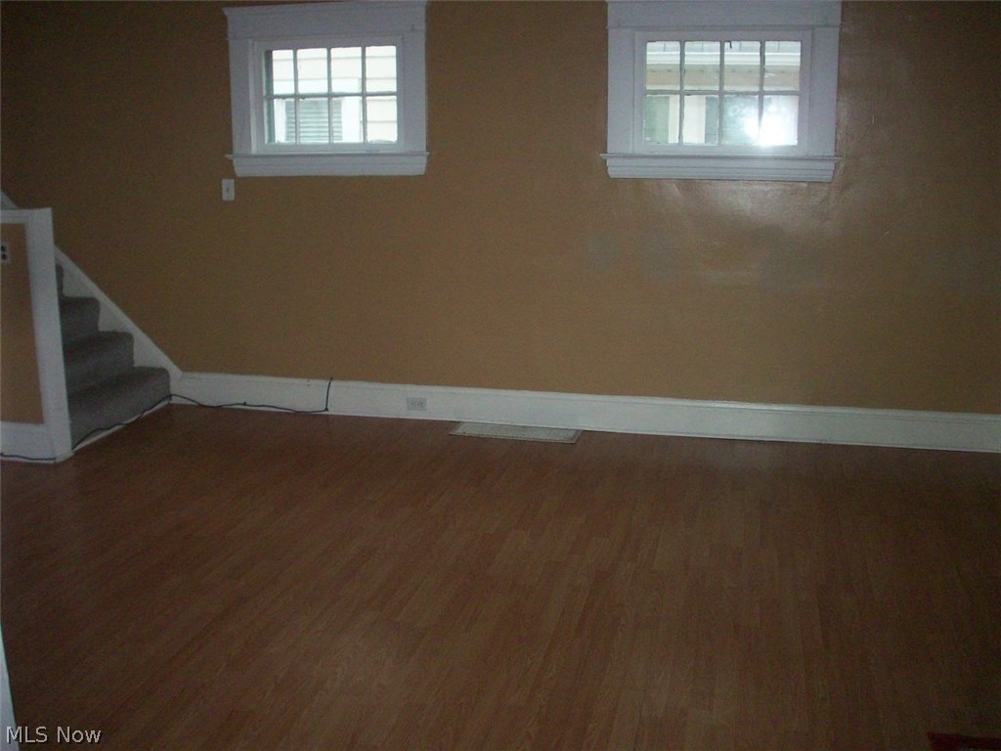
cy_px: 376
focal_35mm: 37
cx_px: 500
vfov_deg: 38.7
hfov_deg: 50.1
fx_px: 1070
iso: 200
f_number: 2.8
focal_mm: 6.2
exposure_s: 1/64
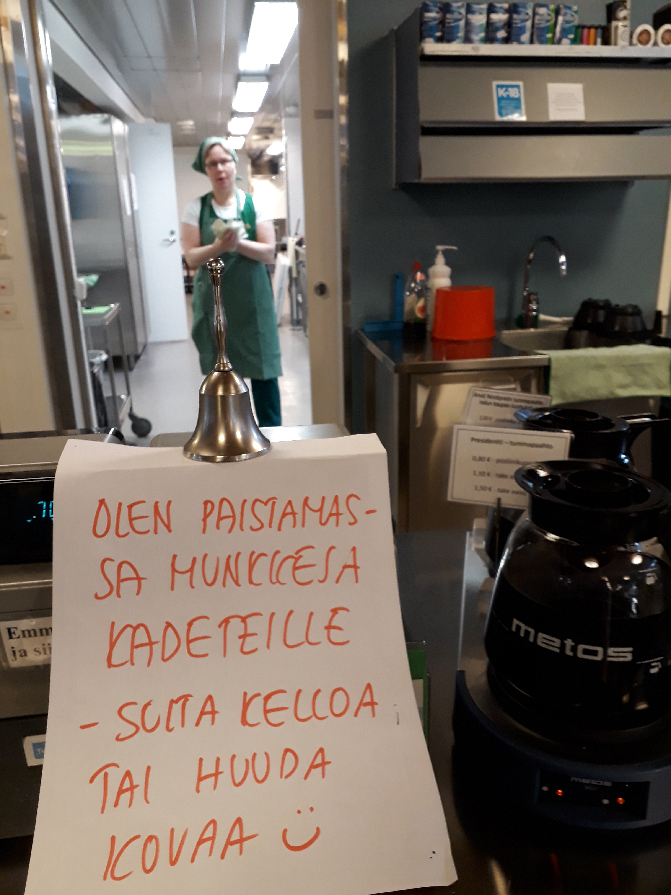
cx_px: 336
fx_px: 698
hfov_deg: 51.4
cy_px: 448
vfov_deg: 65.3
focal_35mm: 27
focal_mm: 3.6
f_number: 1.9
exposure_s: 1/33
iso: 125
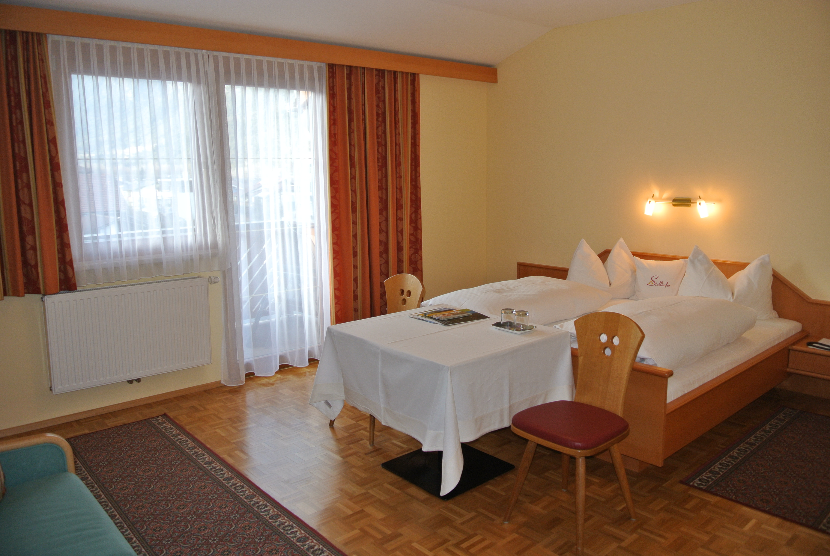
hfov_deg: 67.3
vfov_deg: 48.0
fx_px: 623
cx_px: 415
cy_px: 278
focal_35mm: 27
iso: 200
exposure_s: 1/60
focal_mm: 10
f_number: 4
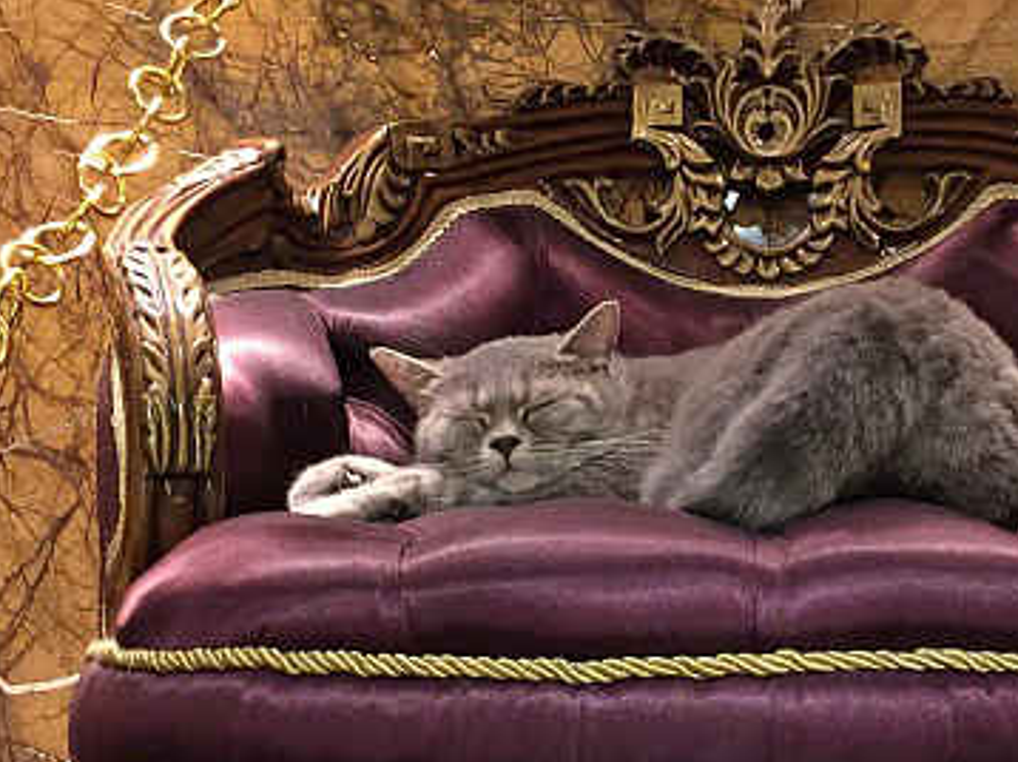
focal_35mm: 73
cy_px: 294
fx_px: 2145
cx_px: 813
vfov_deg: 20.1
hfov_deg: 26.2
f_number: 2.2
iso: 250
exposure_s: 1/25
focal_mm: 4.15
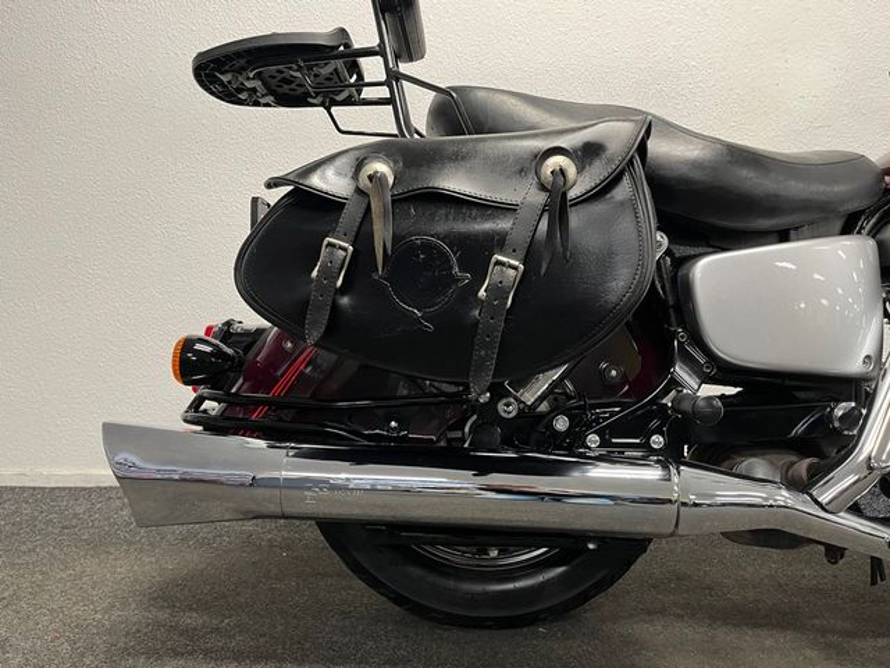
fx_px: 668
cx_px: 445
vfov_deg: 53.1
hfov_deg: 67.3
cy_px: 334
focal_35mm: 26
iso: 160
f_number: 1.6
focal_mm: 5.1
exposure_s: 1/50
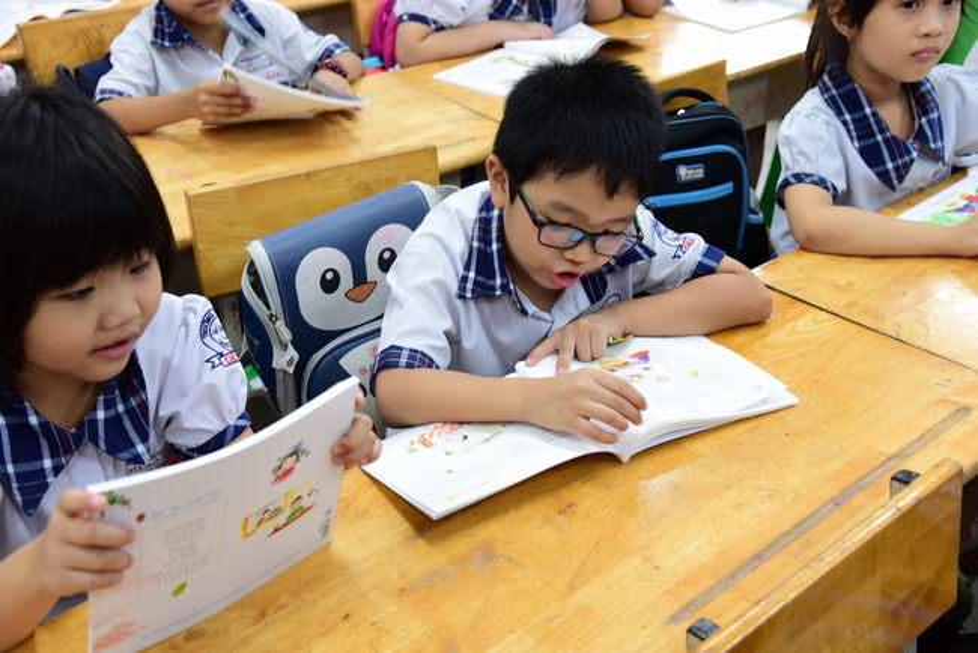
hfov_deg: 42.7
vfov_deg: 29.3
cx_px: 489
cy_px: 326
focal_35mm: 46
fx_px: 1250
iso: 1000
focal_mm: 46
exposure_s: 1/40
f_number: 5.6
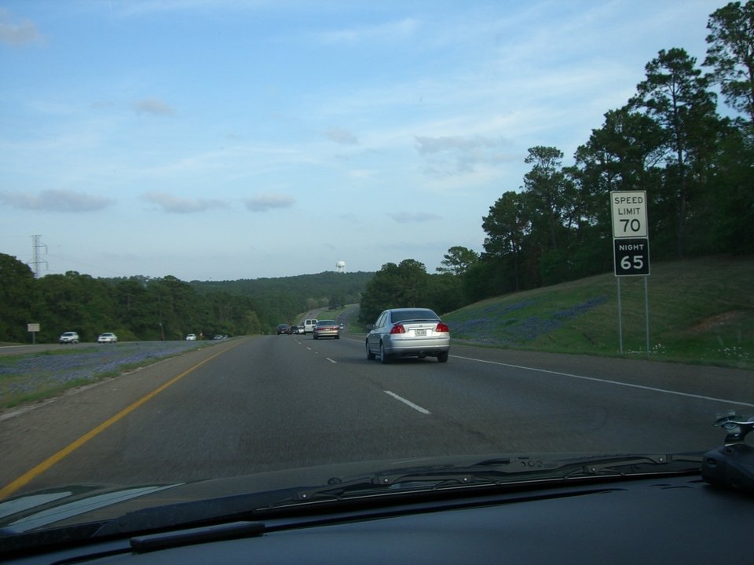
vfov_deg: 37.7
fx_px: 828
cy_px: 282
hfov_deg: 49.0
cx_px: 377
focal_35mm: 38
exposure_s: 1/200
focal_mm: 6.2
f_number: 4.3
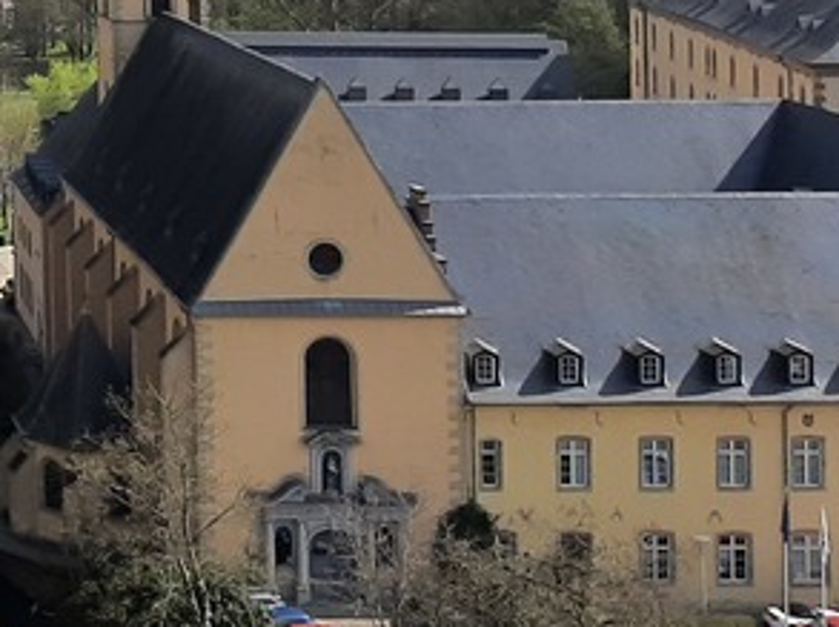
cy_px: -178
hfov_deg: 18.3
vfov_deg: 15.5
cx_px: -527
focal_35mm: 91
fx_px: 2203
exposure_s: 1/3401
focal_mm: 3.93
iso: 40
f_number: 1.7
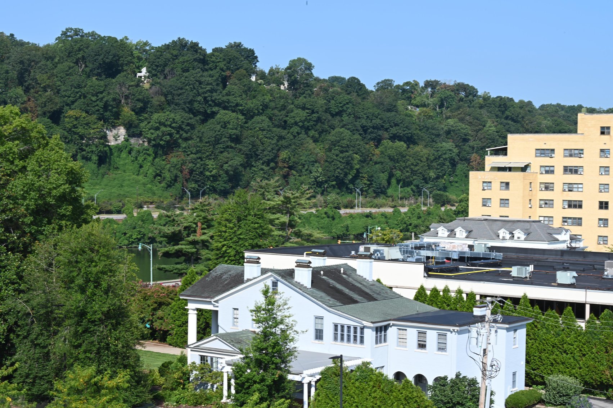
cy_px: 204
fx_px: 1192
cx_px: 306
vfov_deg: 19.5
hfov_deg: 28.8
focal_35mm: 70
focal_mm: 70
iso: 64
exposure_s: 1/20
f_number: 22
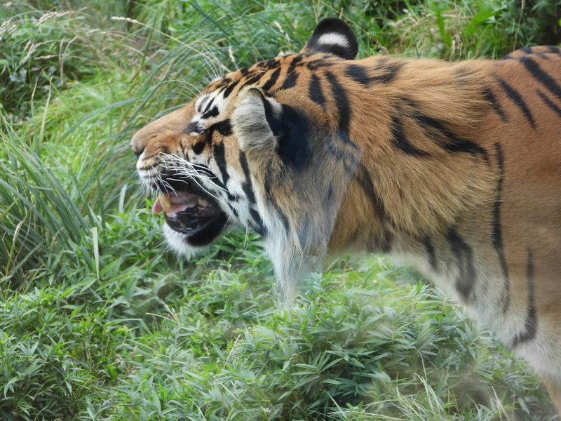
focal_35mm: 215
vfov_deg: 6.9
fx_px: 3484
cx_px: 280
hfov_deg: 9.2
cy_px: 210
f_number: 4.5
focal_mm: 38.6
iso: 110
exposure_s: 1/60
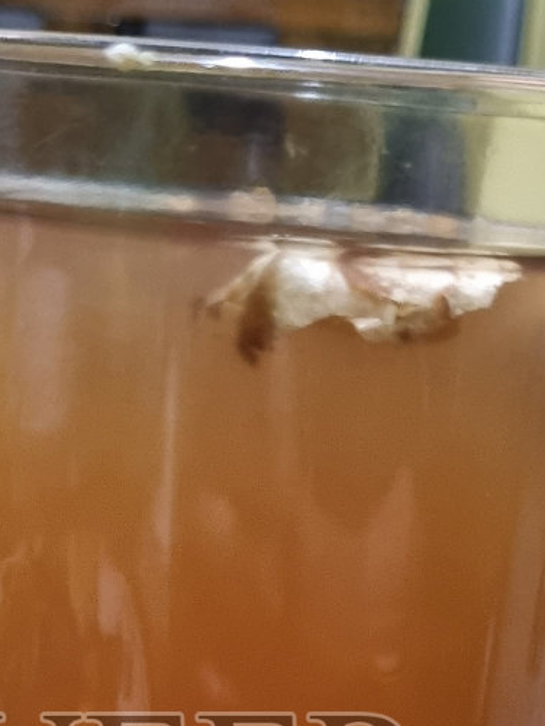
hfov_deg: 17.8
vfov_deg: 22.2
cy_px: 811
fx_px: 1742
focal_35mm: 83
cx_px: 194
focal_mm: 5.4
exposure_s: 1/25
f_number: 1.8
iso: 1000
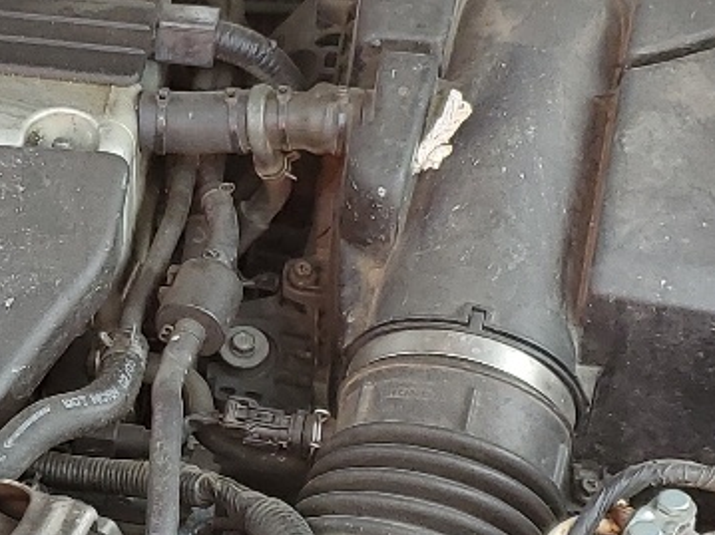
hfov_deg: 16.6
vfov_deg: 12.7
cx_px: 12
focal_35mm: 116
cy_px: 139
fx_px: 2395
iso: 50
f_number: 1.5
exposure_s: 1/667
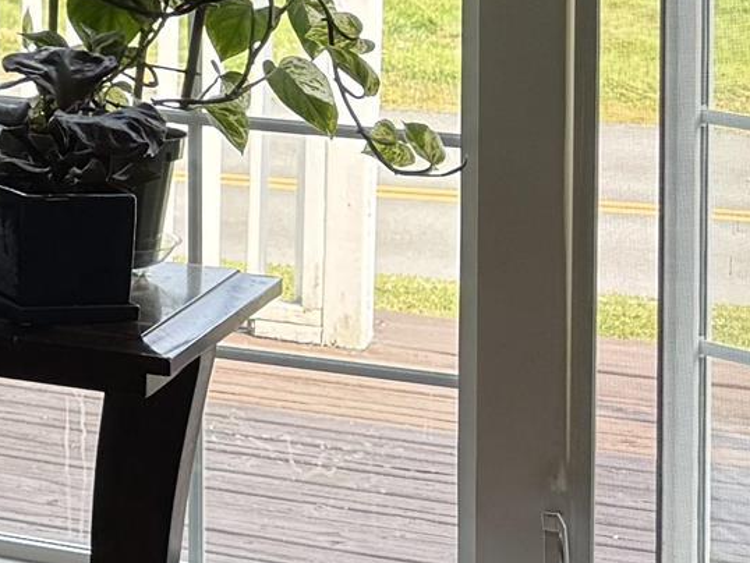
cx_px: -1011
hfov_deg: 11.9
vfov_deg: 10.5
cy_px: -262
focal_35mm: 137
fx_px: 2970
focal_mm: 6.76
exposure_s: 1/361
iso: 100
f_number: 1.78
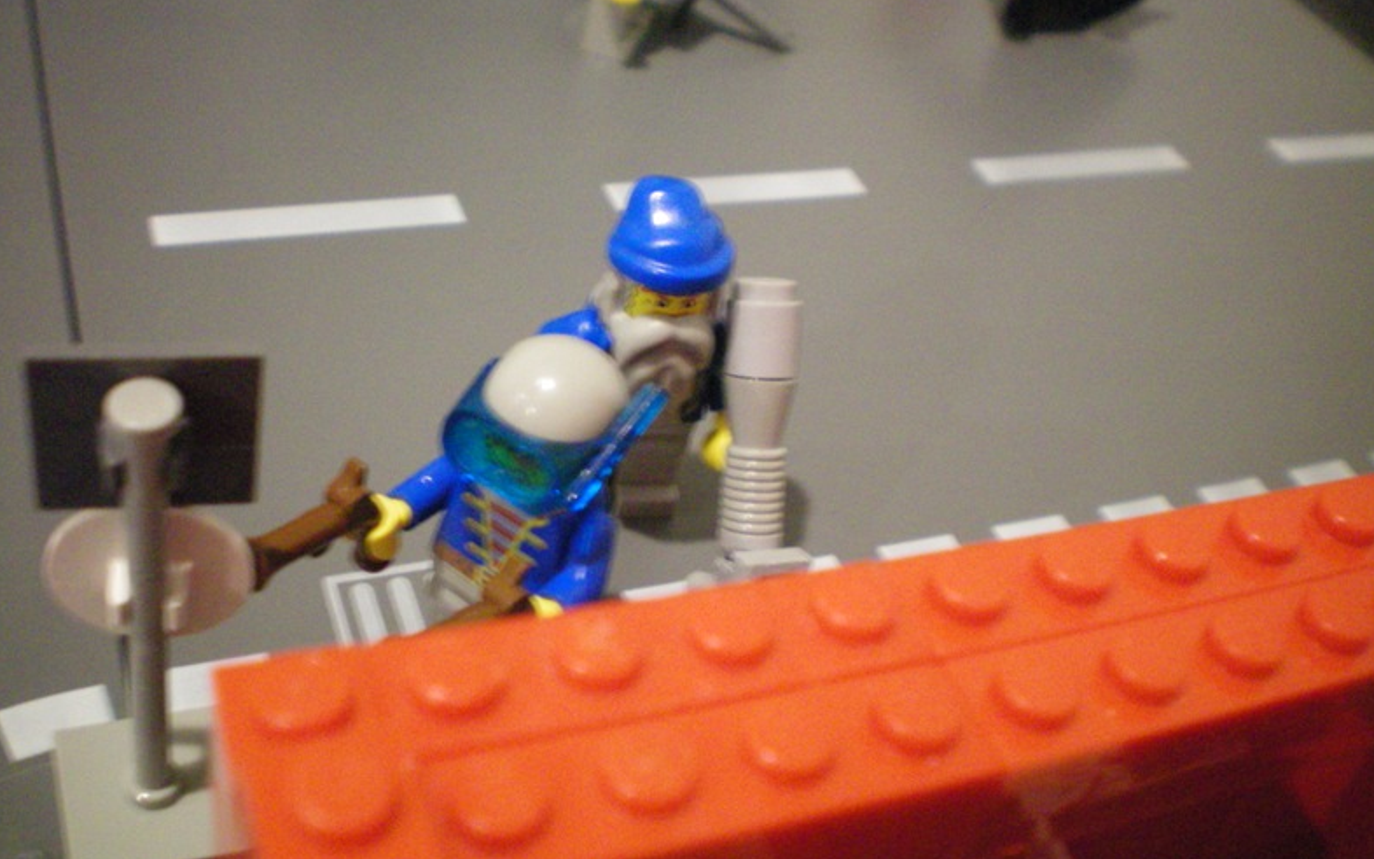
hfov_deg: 48.2
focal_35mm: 41
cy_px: 343
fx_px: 1535
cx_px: 696
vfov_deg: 31.2
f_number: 3.1
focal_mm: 6.3
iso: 400
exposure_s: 1/10
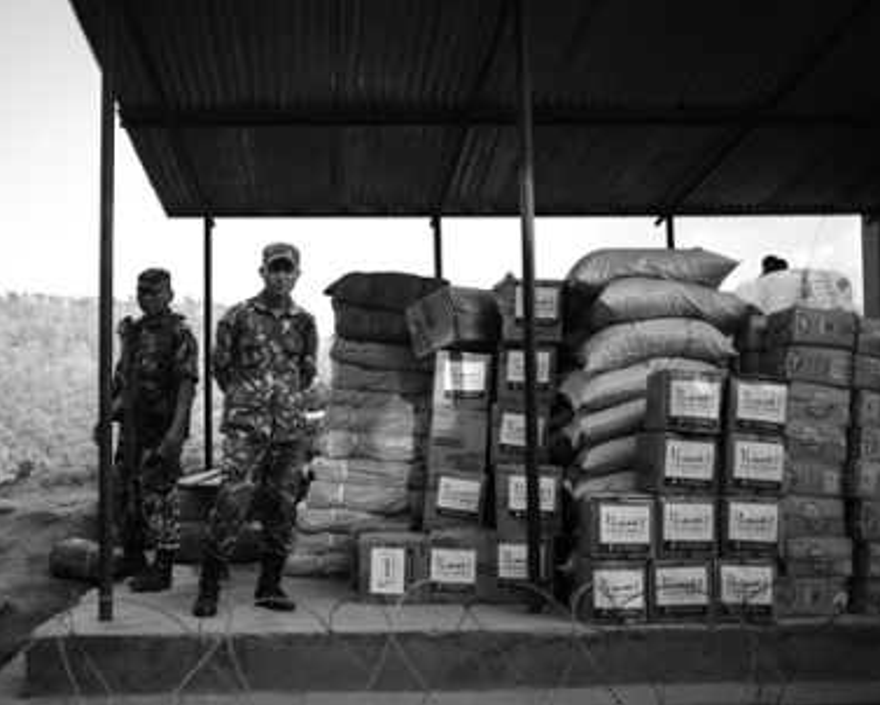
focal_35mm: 40
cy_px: 355
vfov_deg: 37.4
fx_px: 1042
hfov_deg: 45.6
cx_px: 362
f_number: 2
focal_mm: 35
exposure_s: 1/1250
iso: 100
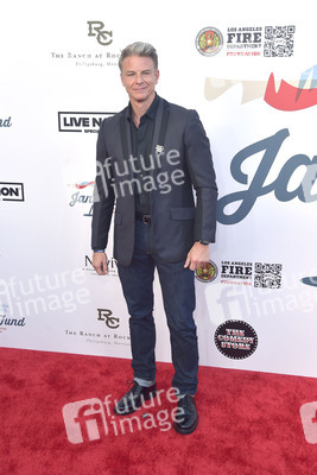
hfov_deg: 33.4
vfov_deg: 48.4
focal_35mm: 40
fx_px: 528
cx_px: 158
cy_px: 238
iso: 400
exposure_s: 1/250
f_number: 6.3
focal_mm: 40
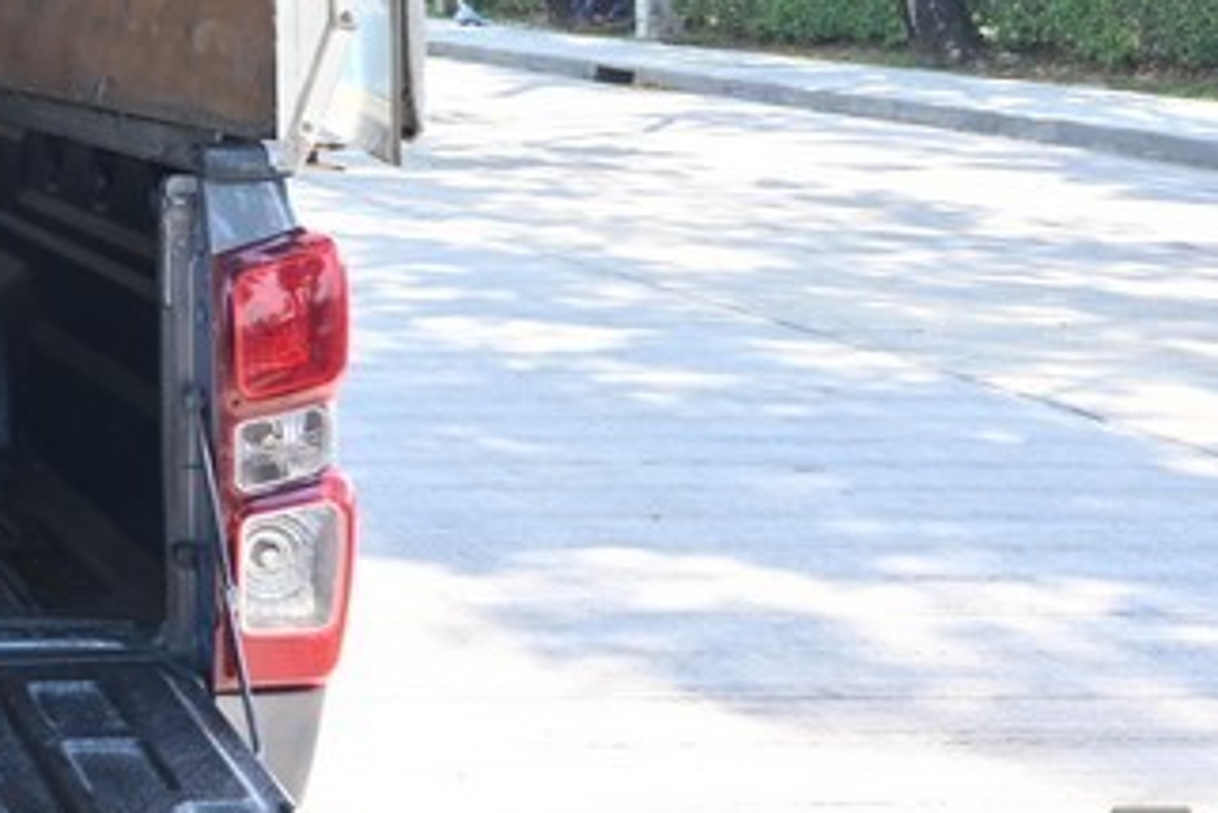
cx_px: -575
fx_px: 2775
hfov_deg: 21.2
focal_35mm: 82
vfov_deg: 16.0
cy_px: -170
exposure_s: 1/45
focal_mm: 24
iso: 100
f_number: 6.7
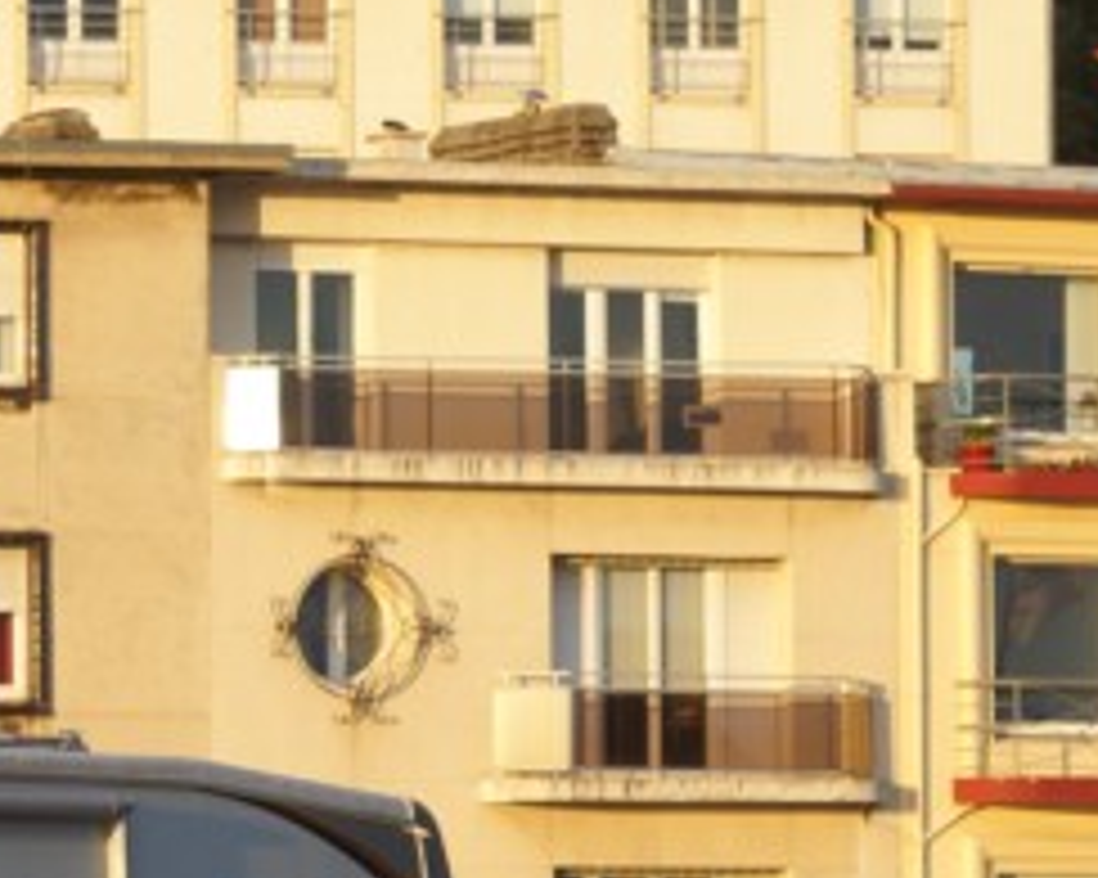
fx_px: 10295
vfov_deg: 4.9
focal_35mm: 317
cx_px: 158
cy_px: 1258
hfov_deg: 6.1
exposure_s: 1/20
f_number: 5.6
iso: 50
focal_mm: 55
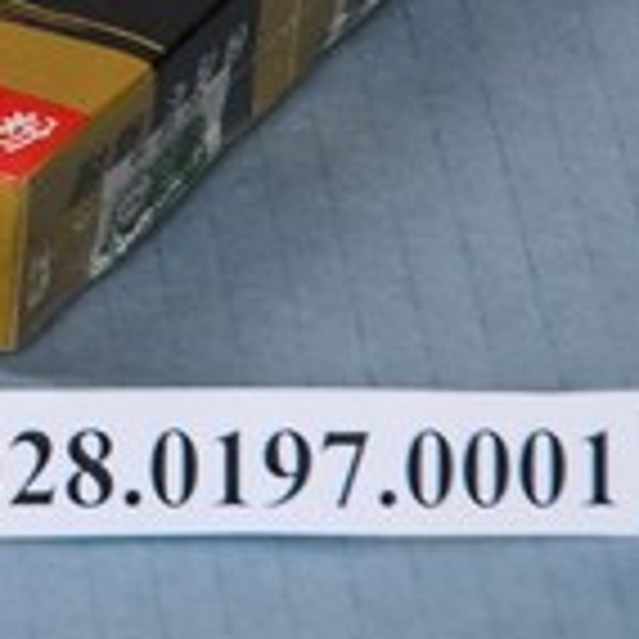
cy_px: -130
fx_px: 8417
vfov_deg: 4.3
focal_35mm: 403
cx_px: -666
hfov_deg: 4.3
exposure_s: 1/160
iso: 100
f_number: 8
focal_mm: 70
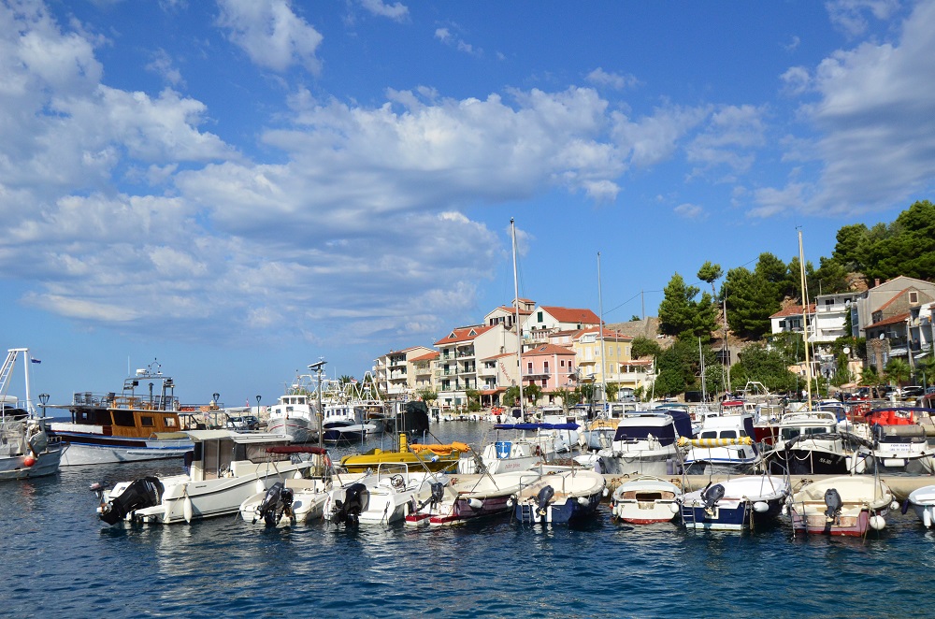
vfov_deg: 36.7
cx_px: 468
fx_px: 933
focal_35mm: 36
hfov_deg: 53.2
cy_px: 310
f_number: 5.6
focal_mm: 24
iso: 1000
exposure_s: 1/8000
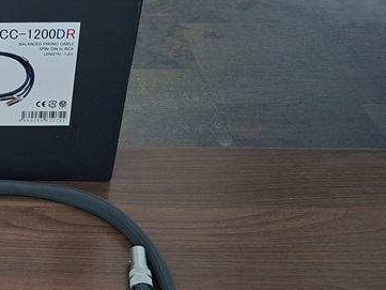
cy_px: 213
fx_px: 569
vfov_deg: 28.2
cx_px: -29
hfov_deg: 33.2
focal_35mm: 51
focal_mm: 5.54
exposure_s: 1/33
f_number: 1.8
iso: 320
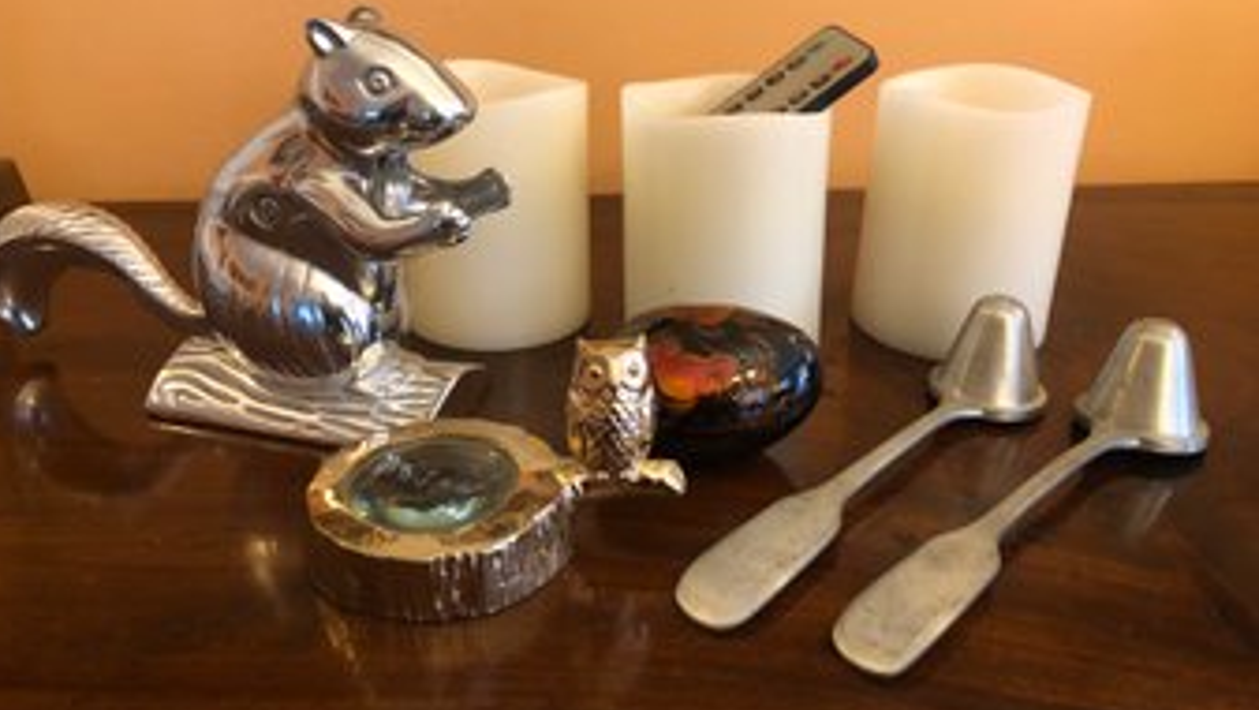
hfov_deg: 62.6
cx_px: 622
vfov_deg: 37.6
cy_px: 260
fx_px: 1035
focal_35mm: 31
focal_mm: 3.99
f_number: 1.8
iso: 50
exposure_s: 1/15
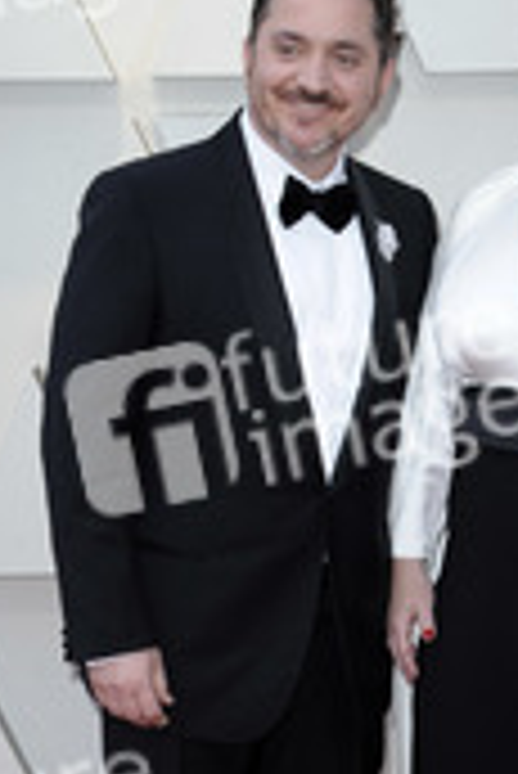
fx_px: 2606
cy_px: 634
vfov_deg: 16.8
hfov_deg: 11.3
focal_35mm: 121
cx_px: 430
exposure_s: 1/250
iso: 800
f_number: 8
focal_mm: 52
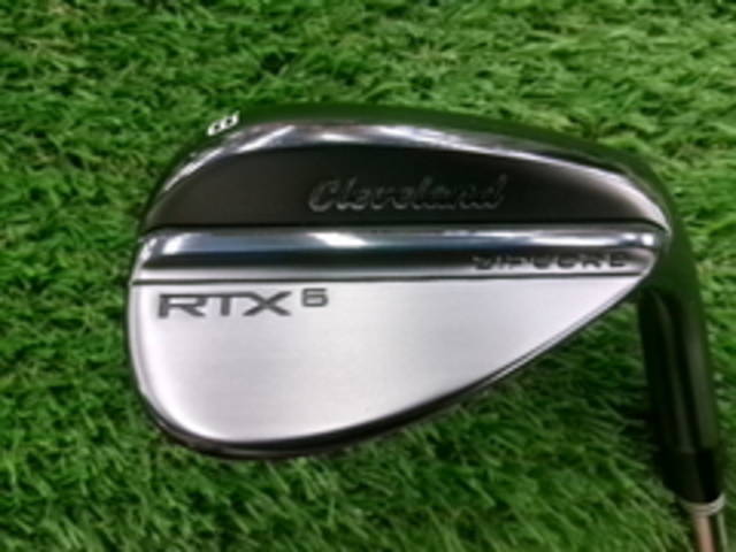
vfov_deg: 49.7
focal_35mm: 28
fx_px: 595
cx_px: 368
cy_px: 276
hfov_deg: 63.4
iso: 800
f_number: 3.9
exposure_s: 1/52
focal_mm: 5.1
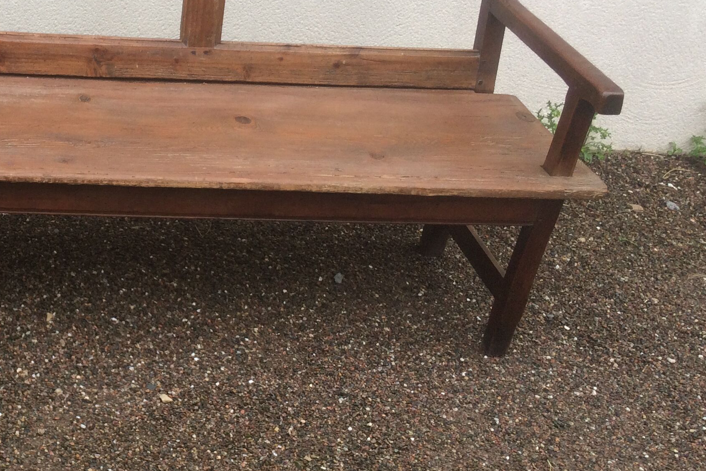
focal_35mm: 58
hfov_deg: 32.5
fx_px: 1138
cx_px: 48
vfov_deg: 23.3
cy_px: 178
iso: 50
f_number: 2.2
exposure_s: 1/100
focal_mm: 4.15
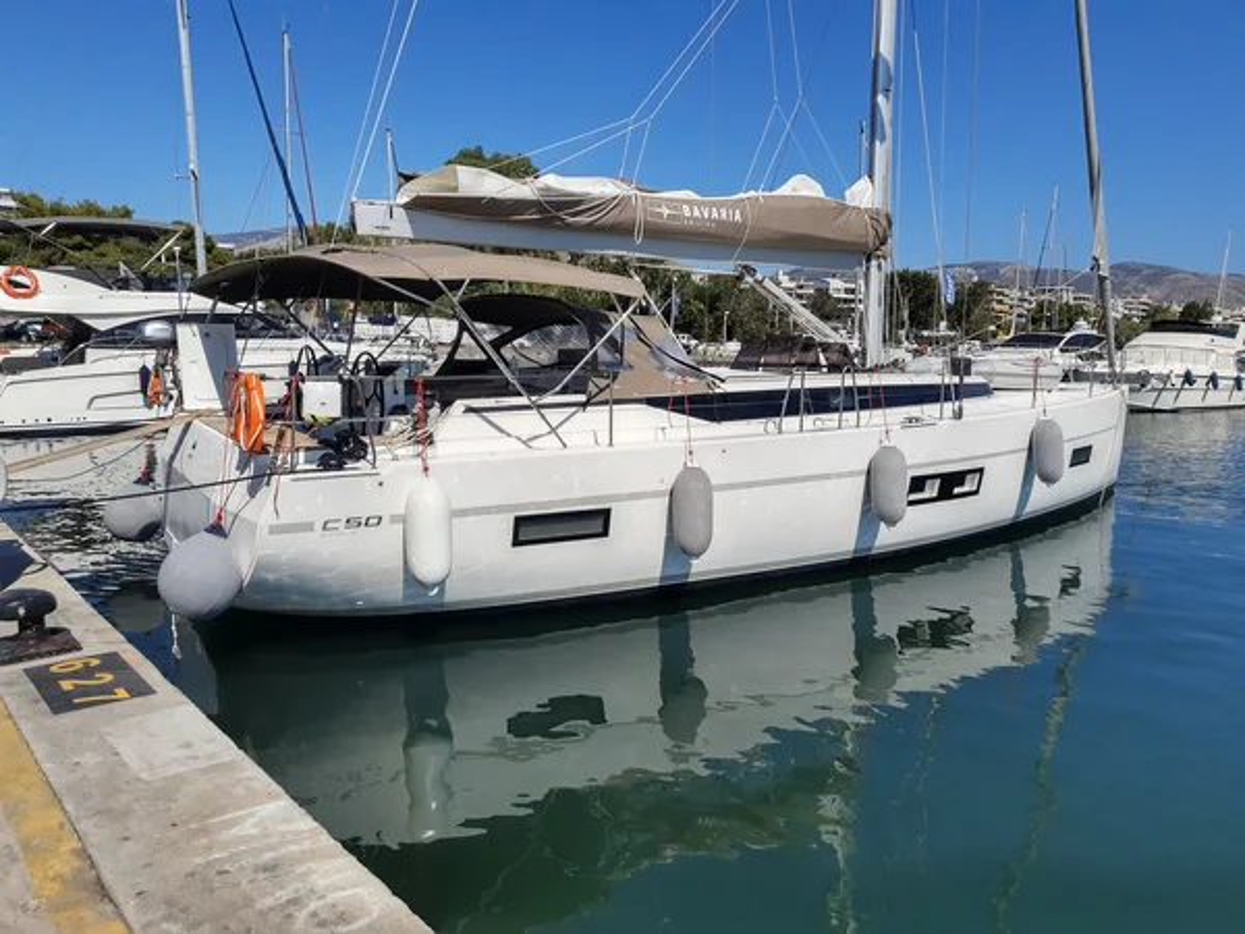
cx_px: 622
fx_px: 935
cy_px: 467
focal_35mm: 26
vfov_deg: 53.1
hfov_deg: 67.3
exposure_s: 1/12500
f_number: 1.7
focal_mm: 4.75
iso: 50
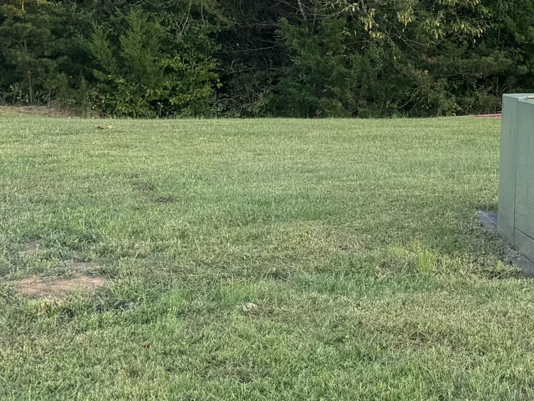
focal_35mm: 86
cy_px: -64
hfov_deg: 21.9
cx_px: 542
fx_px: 1327
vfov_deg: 16.5
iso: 64
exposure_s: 1/121
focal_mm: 6.76
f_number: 1.78
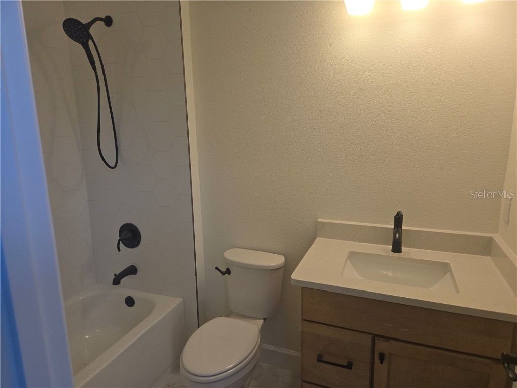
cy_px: 194
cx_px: 258
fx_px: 344
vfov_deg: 58.9
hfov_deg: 73.9
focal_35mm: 23
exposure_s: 1/120
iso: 25
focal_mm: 5.4
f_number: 1.8
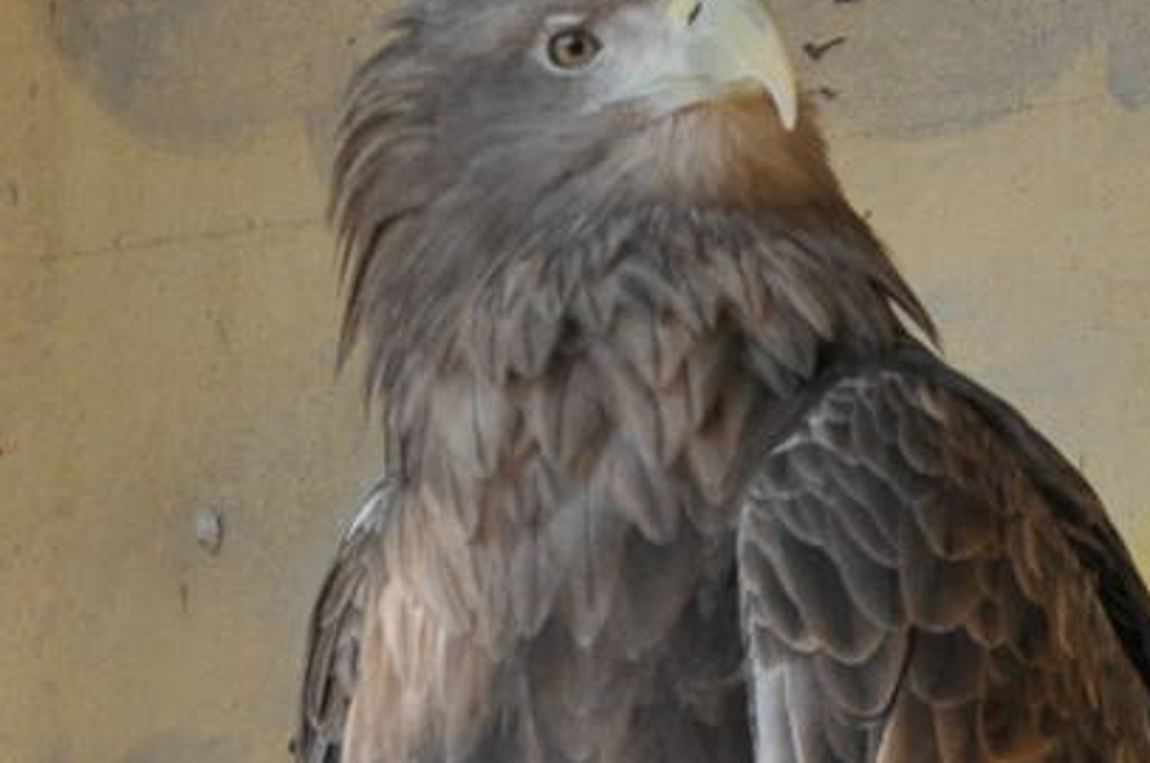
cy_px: 962
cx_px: 1102
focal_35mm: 826
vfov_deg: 1.7
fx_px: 26344
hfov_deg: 2.5
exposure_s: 1/1000
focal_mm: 140
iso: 800
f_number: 4.8
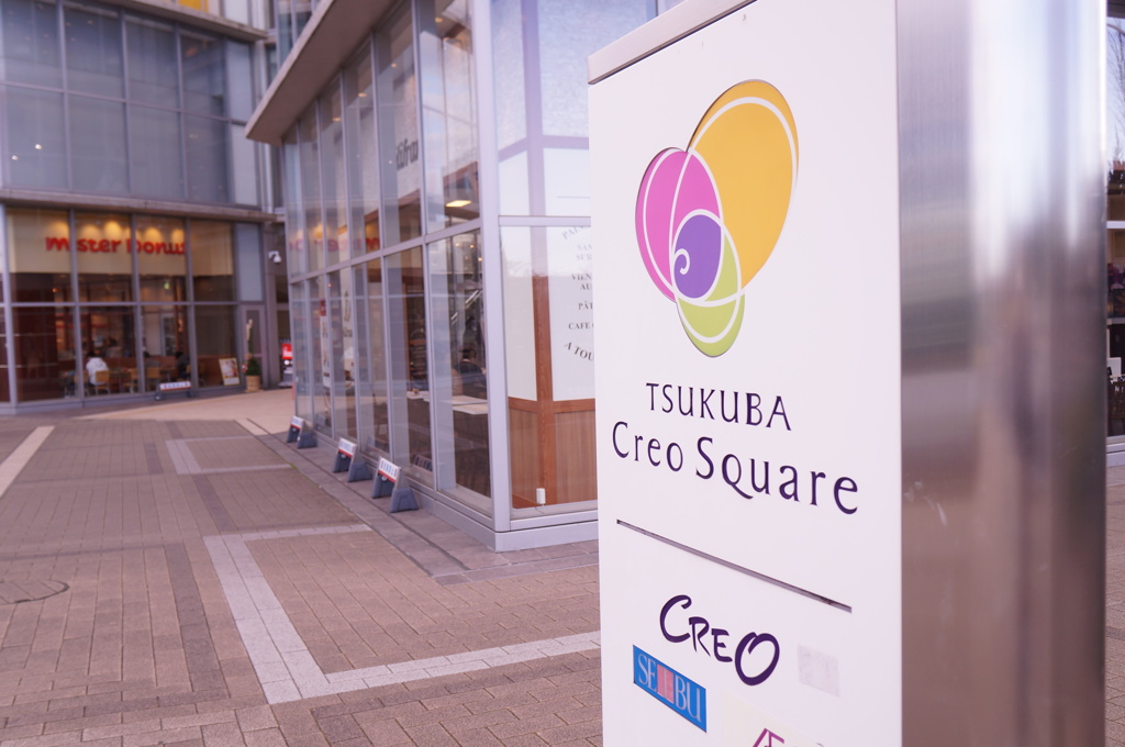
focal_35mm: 30
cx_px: 562
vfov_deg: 43.5
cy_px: 374
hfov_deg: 62.0
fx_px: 936
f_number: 4.5
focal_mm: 20
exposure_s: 1/250
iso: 200
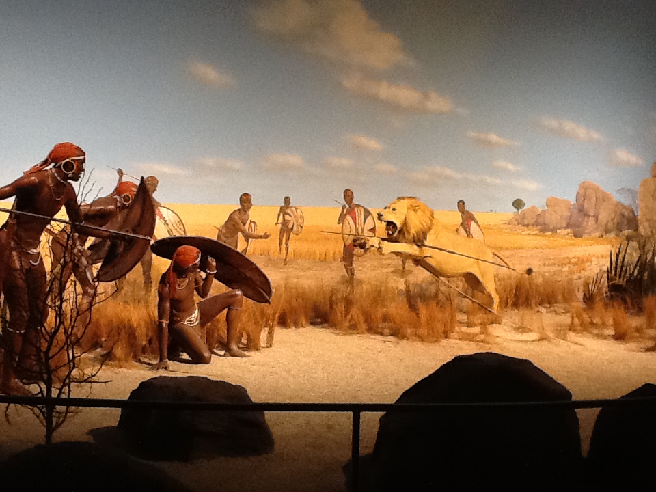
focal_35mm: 44
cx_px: 328
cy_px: 246
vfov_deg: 32.9
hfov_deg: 42.9
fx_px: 834
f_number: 2.4
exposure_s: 1/30
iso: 200
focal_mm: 2.03
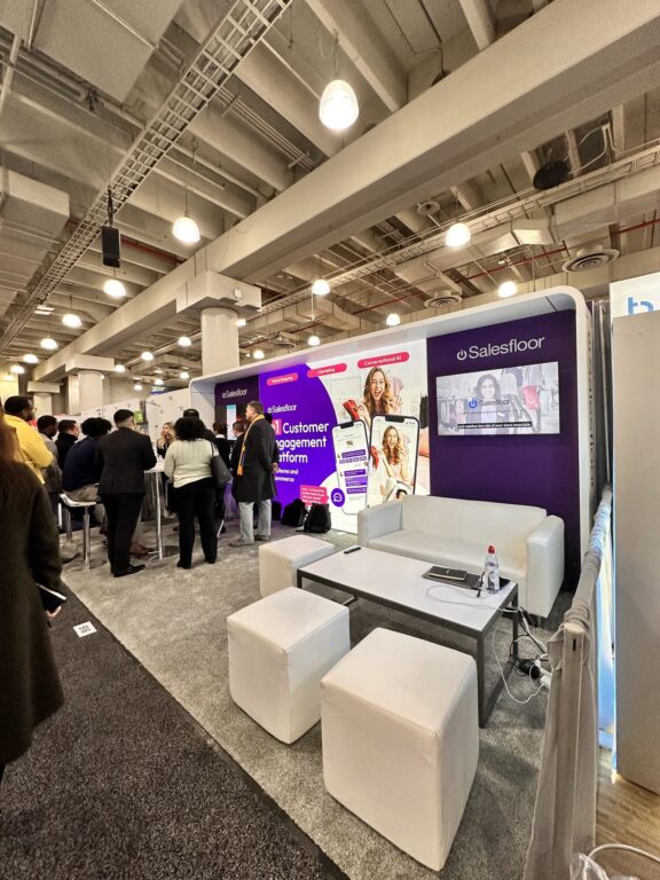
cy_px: 440
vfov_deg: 102.1
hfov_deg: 85.7
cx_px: 330
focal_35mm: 14
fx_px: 356
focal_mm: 2.22
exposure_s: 1/120
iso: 200
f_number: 2.2
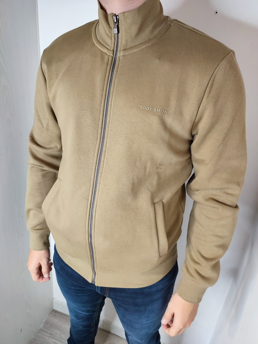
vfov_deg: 69.4
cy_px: 172
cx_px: 129
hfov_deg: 54.9
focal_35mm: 25
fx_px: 248
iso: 616
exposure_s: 1/33
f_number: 1.9
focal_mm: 6.04
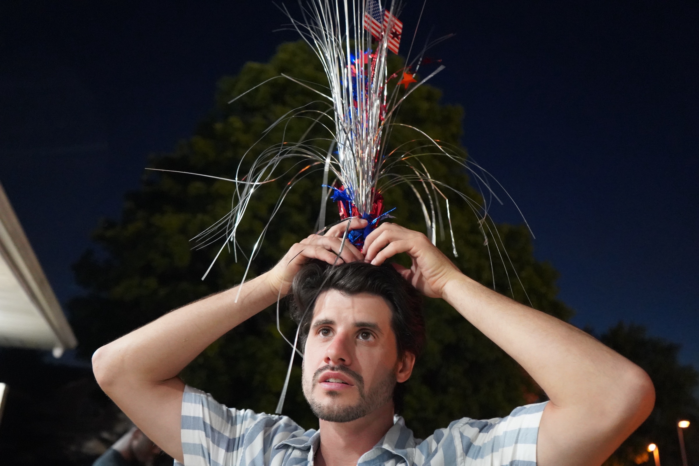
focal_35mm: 29
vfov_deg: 45.0
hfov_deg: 63.7
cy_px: 233
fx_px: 563
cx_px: 350
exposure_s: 1/60
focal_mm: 29
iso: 12800
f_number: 3.5
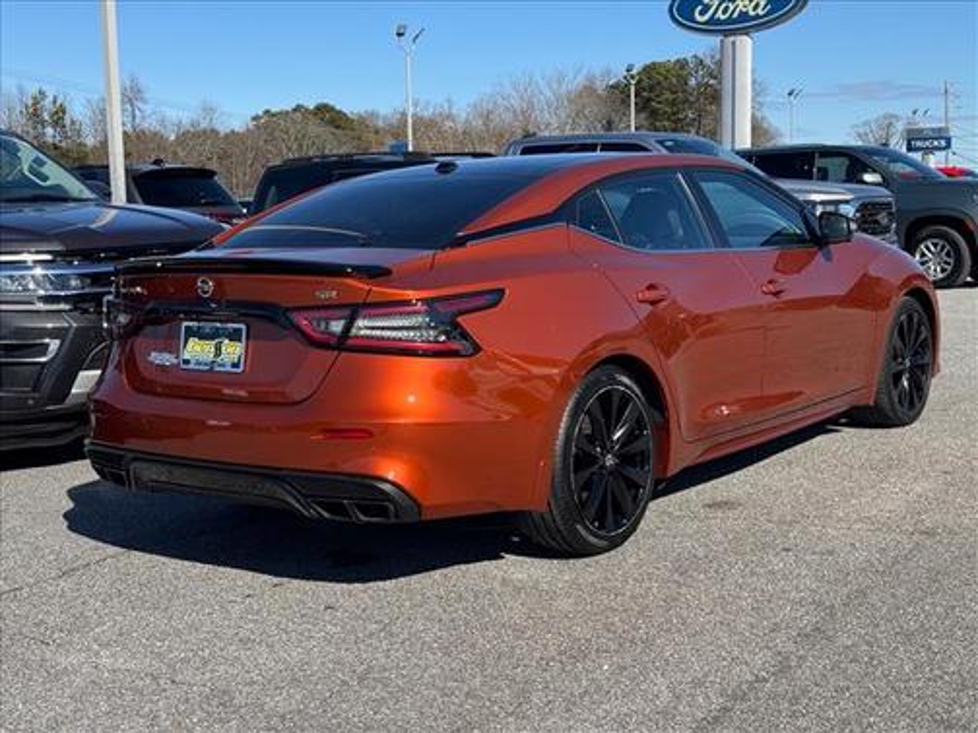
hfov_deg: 39.7
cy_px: 366
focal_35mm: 48
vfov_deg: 30.3
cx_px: 489
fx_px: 1356
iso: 64
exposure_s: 1/3425
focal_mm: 6.76
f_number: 1.78
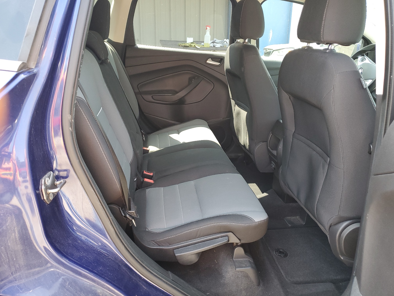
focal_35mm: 26
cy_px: 148
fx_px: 296
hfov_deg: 67.3
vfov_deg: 53.1
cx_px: 197
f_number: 1.5
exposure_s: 1/120
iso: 88
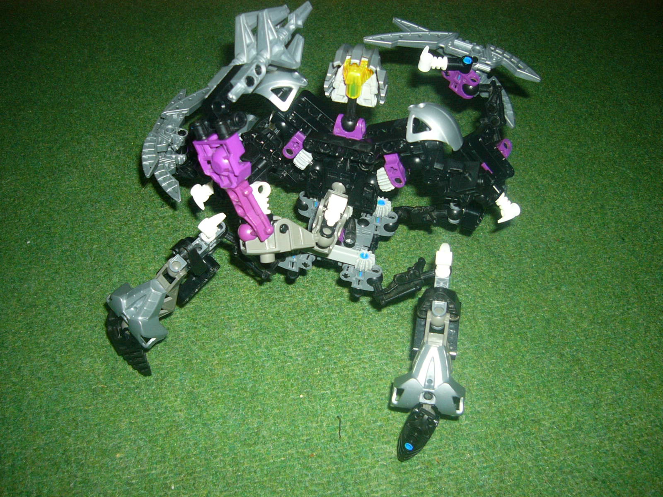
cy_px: 248
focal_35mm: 35
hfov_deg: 52.6
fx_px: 670
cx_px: 332
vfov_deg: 40.7
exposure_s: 1/60
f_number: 2.8
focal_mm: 5.8
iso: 100
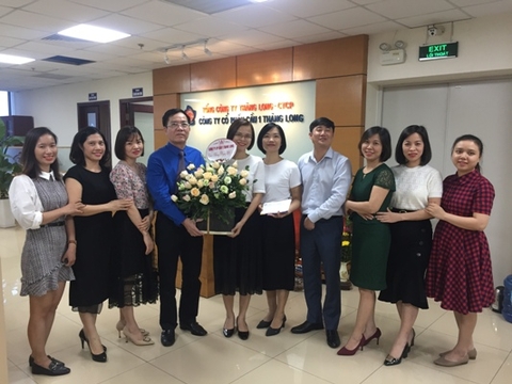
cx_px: 256
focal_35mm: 29
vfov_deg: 48.2
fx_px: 429
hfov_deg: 61.7
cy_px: 192
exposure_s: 1/33
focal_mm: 4.15
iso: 100
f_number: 2.2
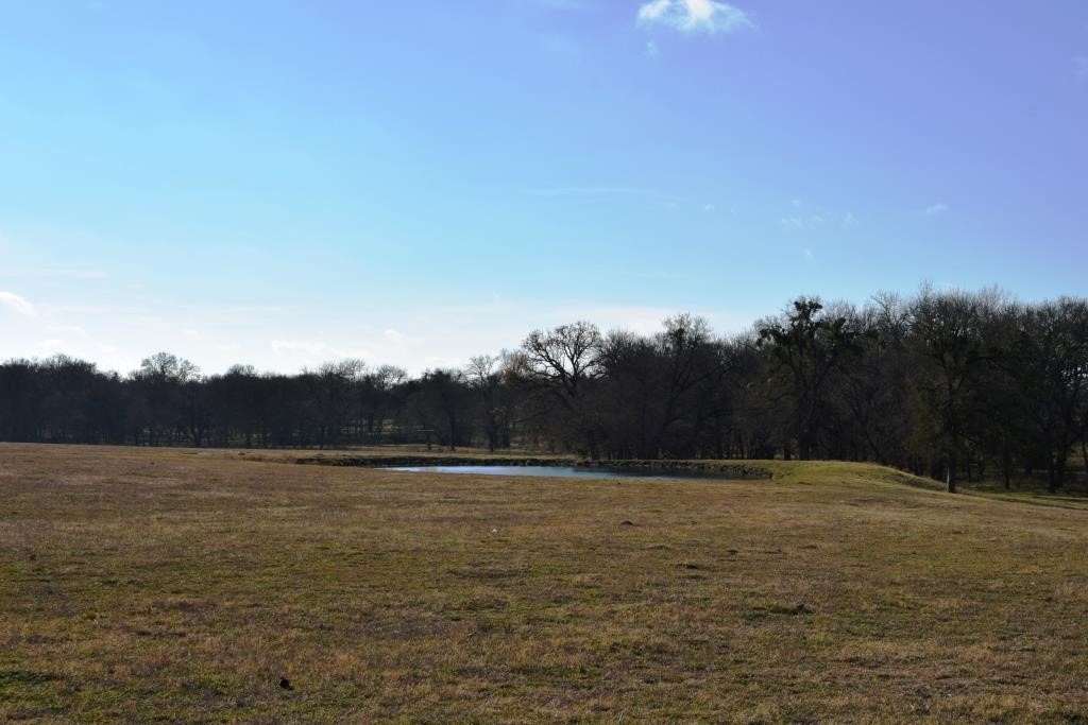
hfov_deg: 38.9
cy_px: 362
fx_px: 1541
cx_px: 544
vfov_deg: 26.5
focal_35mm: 51
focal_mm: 34
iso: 100
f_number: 14
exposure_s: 1/200
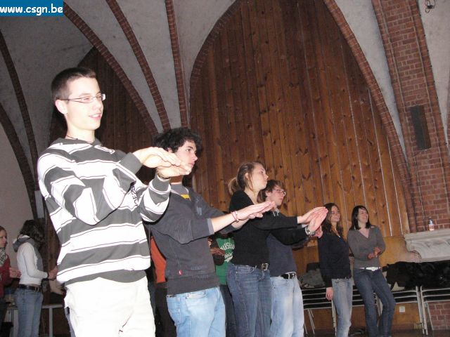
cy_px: 168
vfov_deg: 38.7
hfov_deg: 50.1
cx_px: 225
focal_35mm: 37
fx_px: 481
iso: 400
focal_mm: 6.1
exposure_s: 1/60
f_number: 2.8
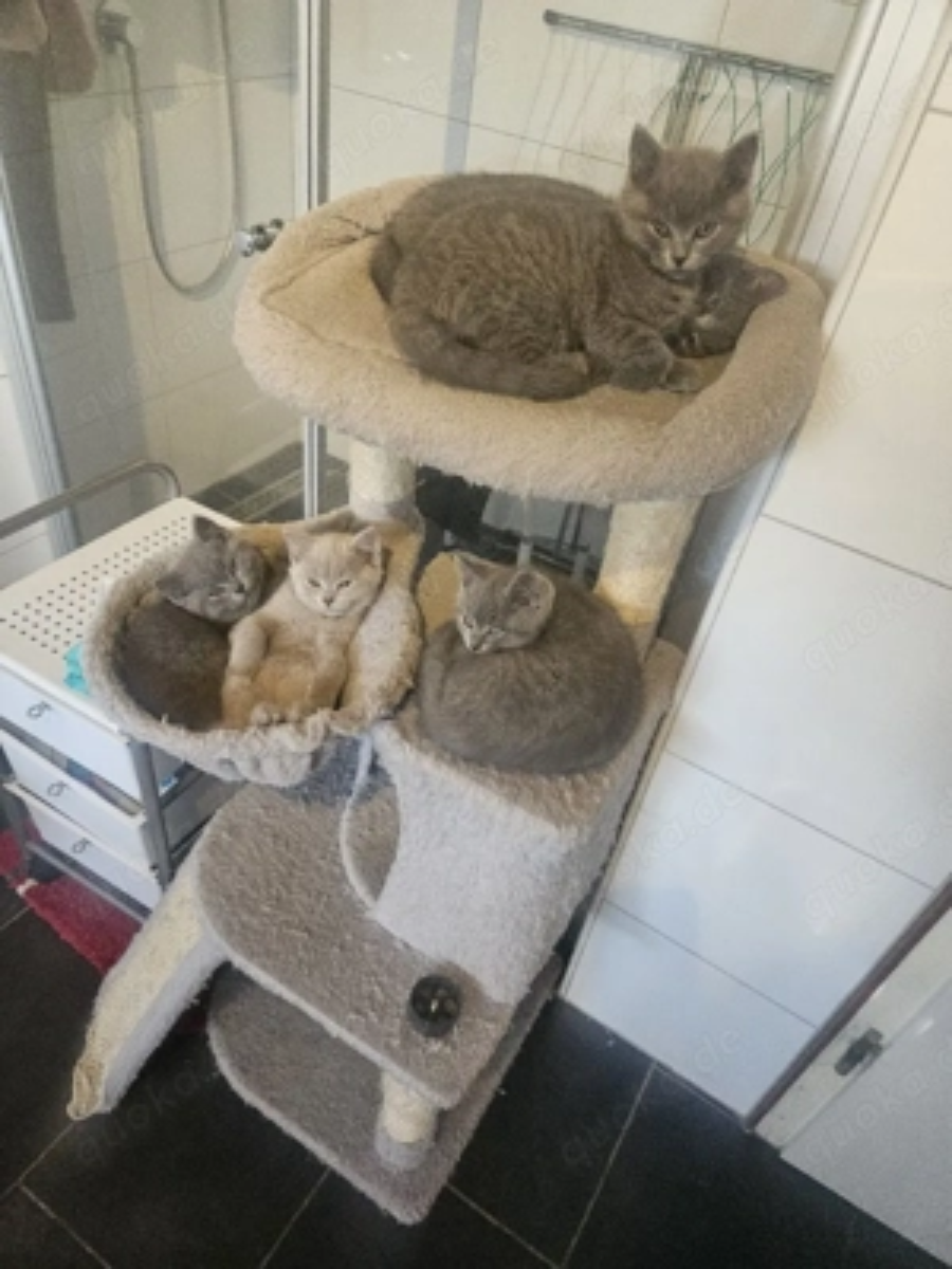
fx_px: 843
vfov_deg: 73.9
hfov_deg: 58.9
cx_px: 476
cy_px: 634
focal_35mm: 23
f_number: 1.8
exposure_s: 1/100
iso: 1000
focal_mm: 5.4
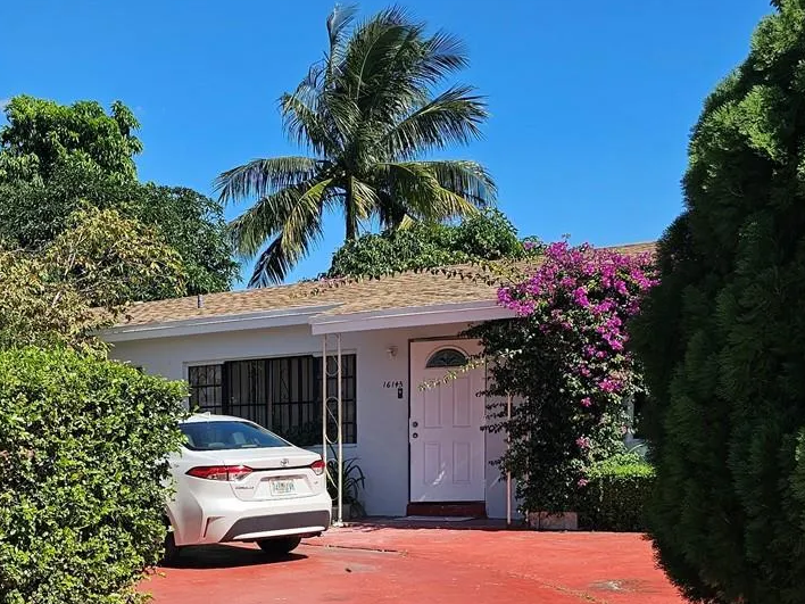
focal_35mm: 52
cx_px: 134
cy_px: 570
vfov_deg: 26.8
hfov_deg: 35.4
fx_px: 1209
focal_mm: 6.3
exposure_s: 1/827
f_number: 1.7
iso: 10
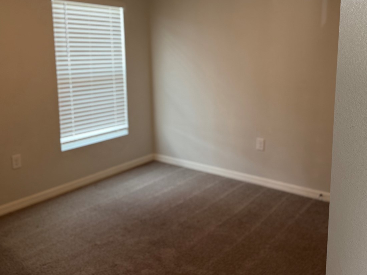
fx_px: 371
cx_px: 203
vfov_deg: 40.4
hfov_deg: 52.5
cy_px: 102
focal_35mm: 35
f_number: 1.78
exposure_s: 1/121
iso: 200
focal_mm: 6.76
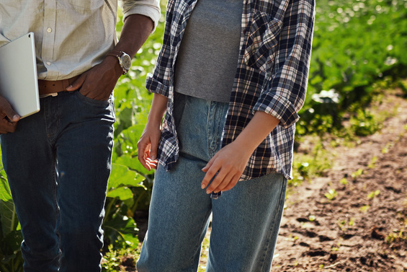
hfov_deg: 17.9
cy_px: 43
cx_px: 114
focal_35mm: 114
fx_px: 1289
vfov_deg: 12.0
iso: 64
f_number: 2.2
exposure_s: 1/1000
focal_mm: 35
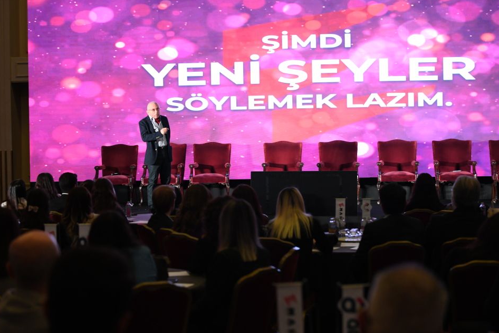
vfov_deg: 19.2
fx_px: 984
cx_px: 246
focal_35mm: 71
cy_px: 166
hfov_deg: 28.4
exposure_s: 1/160
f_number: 2.8
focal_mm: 70
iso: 3200
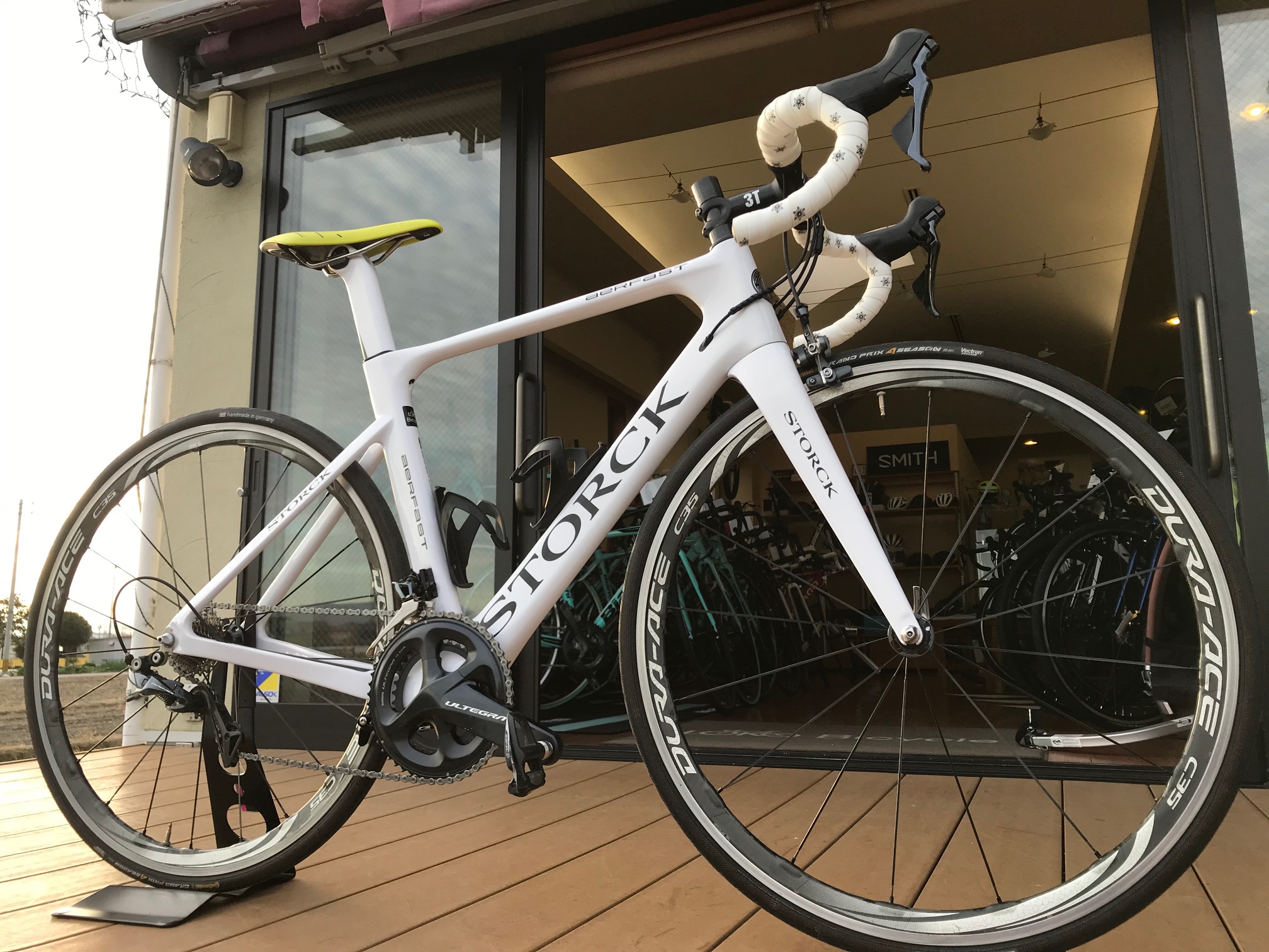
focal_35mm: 28
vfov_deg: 49.7
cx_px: 634
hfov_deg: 63.4
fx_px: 1026
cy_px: 476
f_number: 1.8
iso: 20
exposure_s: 1/269
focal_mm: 3.99
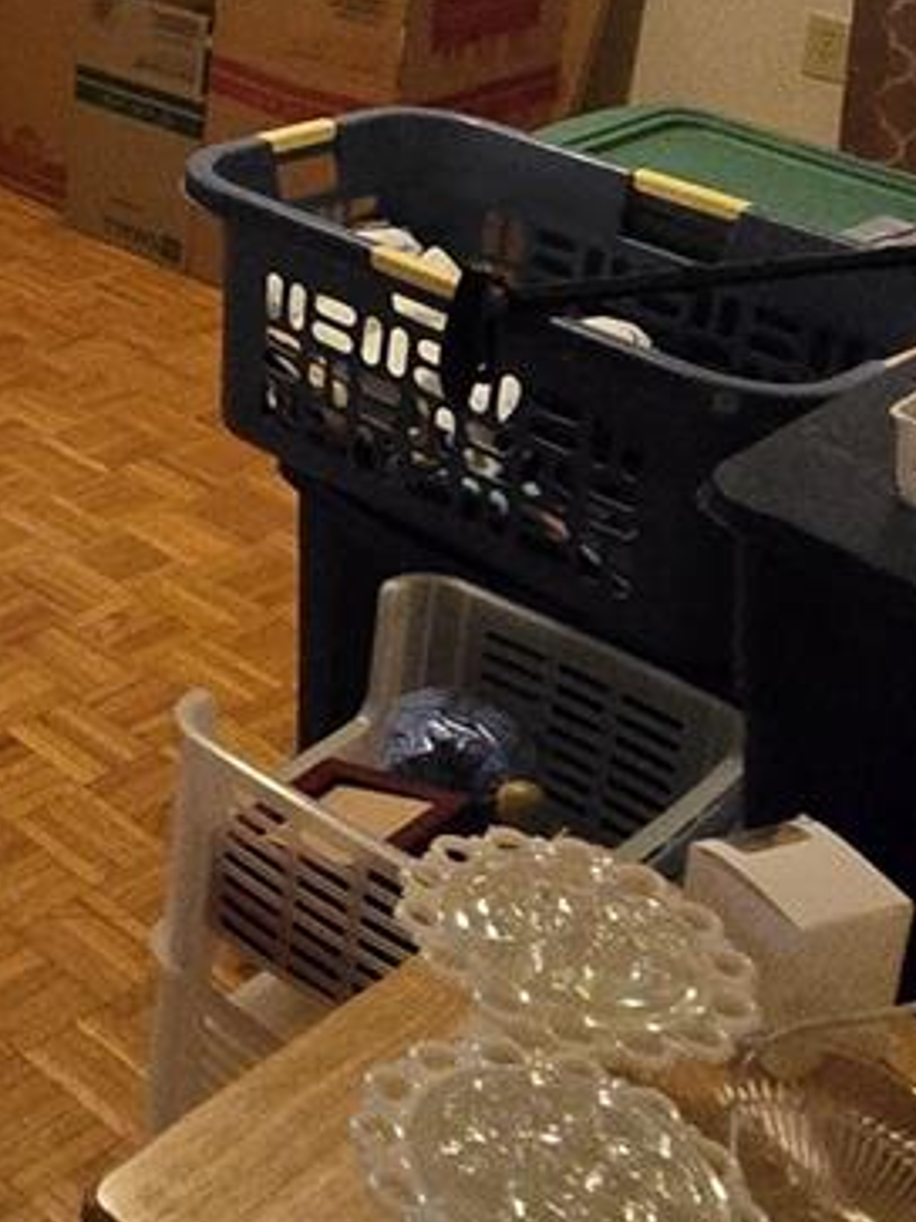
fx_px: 1942
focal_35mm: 55
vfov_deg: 31.1
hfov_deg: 22.0
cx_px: -461
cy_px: -125
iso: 1600
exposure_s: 1/60
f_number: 2.2
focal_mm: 2.2
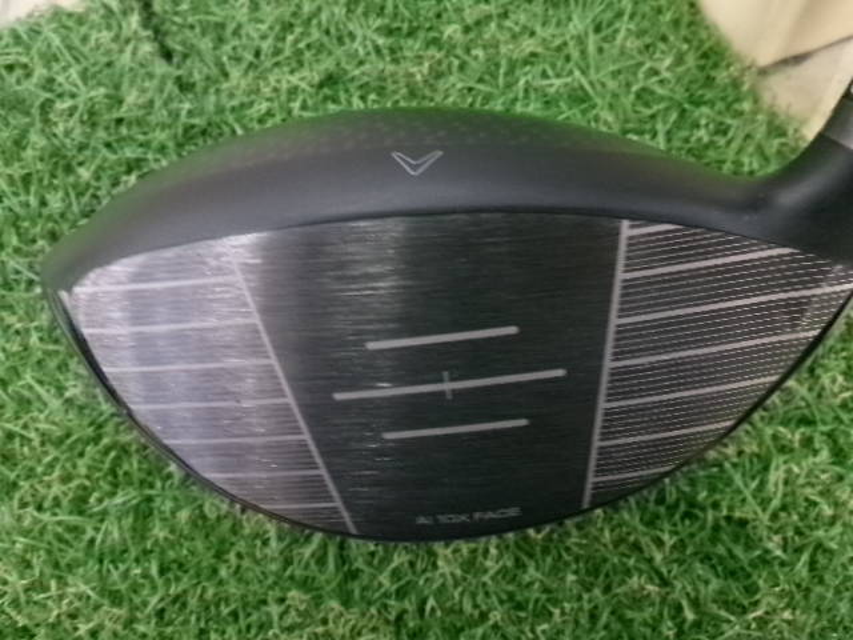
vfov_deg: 49.7
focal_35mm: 28
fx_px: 690
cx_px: 426
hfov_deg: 63.4
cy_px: 320
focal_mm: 5.1
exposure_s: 1/34
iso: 800
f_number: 3.9
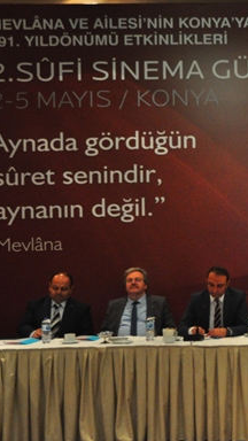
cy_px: 235
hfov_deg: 15.0
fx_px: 887
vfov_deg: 27.9
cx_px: 347
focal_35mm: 76
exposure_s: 1/40
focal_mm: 29
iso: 1600
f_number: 4
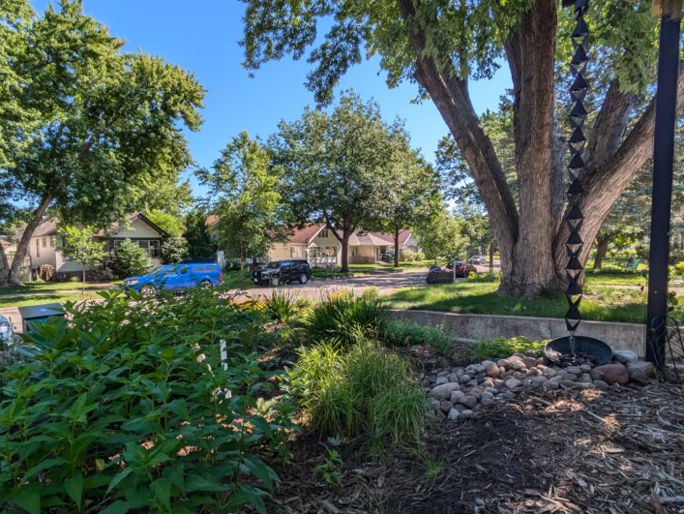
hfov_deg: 84.5
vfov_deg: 68.7
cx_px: 320
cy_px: 266
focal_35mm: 19
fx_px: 376
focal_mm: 1.83
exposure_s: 1/735
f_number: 2.2
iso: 44
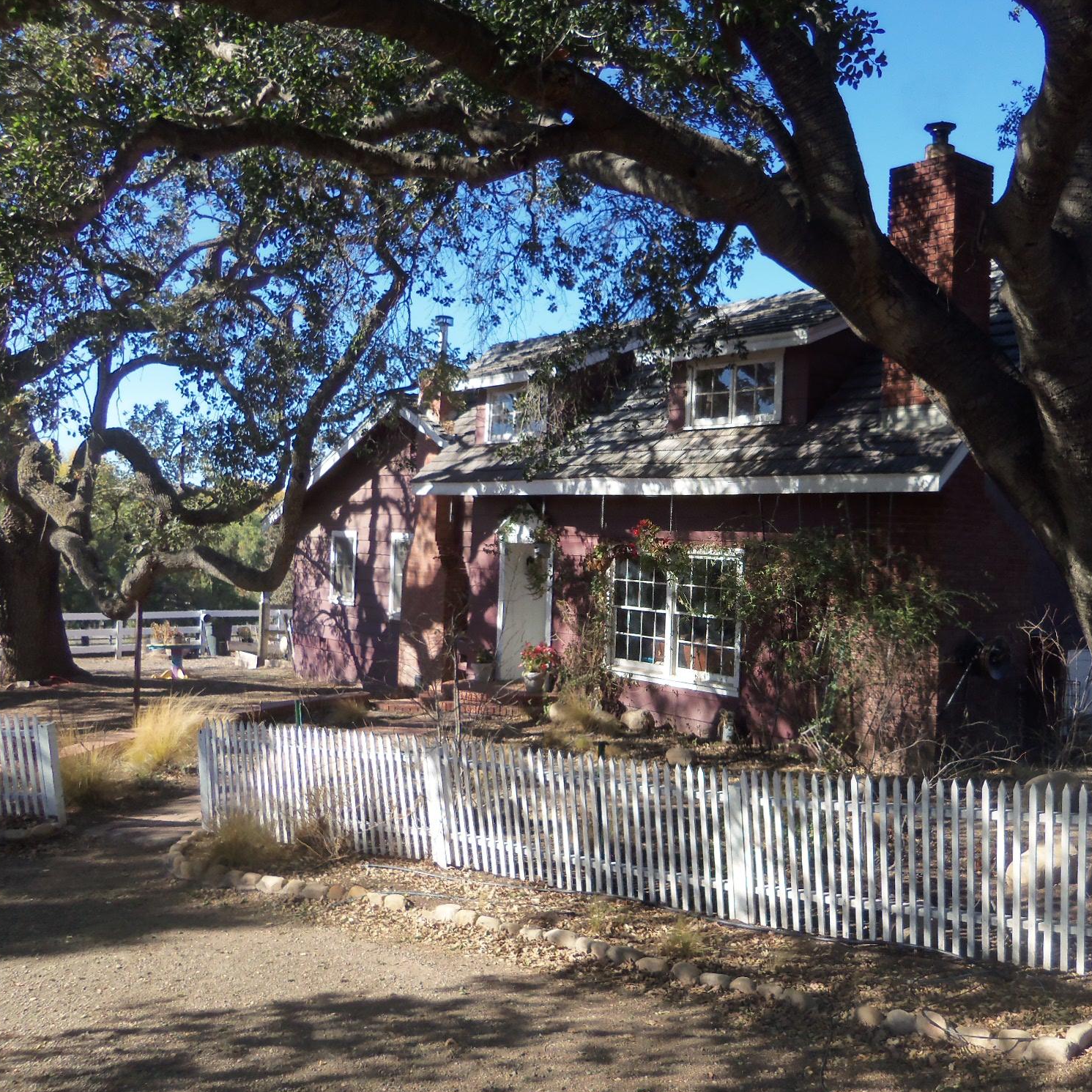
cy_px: 561
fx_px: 1213
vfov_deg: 48.4
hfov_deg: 47.8
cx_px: 716
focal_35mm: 34
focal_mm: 5.1
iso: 64
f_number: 3.9
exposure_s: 1/250
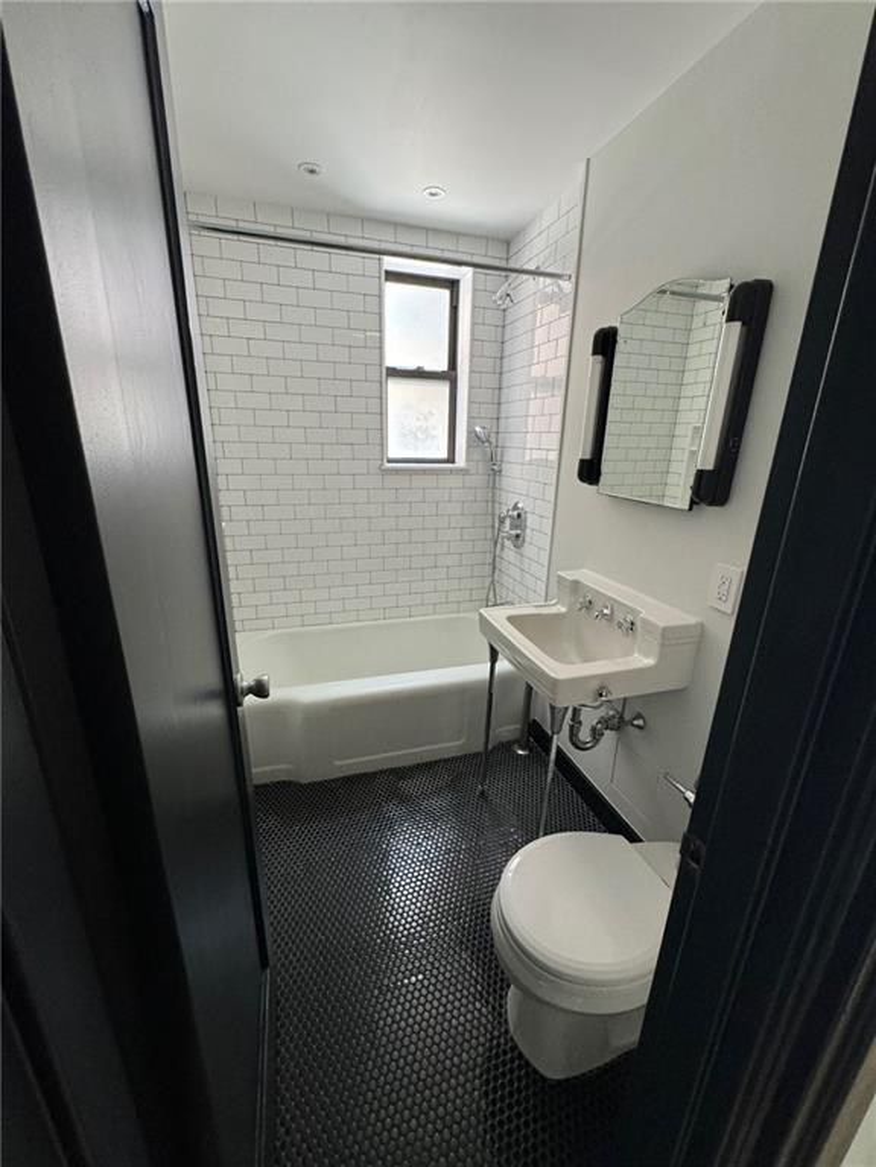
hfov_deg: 85.7
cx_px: 438
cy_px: 584
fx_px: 472
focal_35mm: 14
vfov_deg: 102.1
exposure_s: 1/99
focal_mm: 2.22
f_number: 2.2
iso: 250
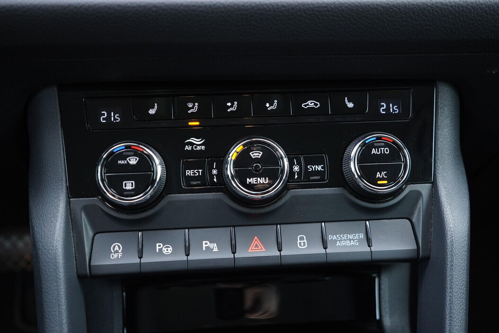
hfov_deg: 53.1
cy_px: 166
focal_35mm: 36
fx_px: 499
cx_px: 250
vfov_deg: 36.9
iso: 640
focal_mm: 24
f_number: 2.8
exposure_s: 1/40
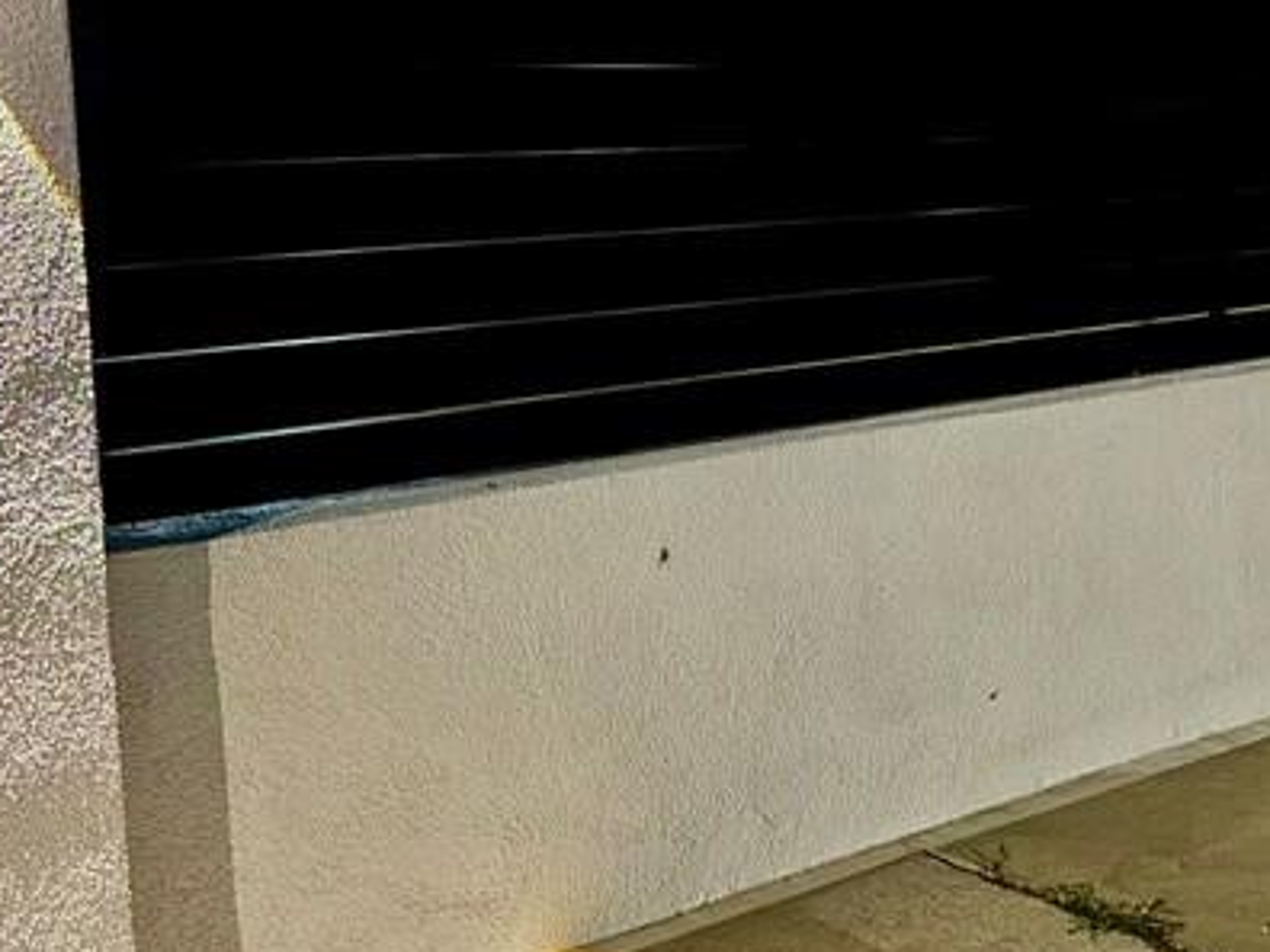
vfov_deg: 23.6
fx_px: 2275
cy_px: 404
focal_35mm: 62
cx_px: 1235
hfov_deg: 29.4
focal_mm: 6.76
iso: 2500
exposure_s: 1/10
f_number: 1.78
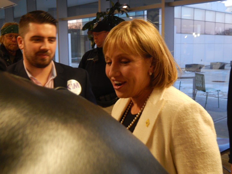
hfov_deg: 43.9
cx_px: 116
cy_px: 87
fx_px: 288
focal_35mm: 43
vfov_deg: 33.6
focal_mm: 7.7
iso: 400
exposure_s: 1/30
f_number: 3.6
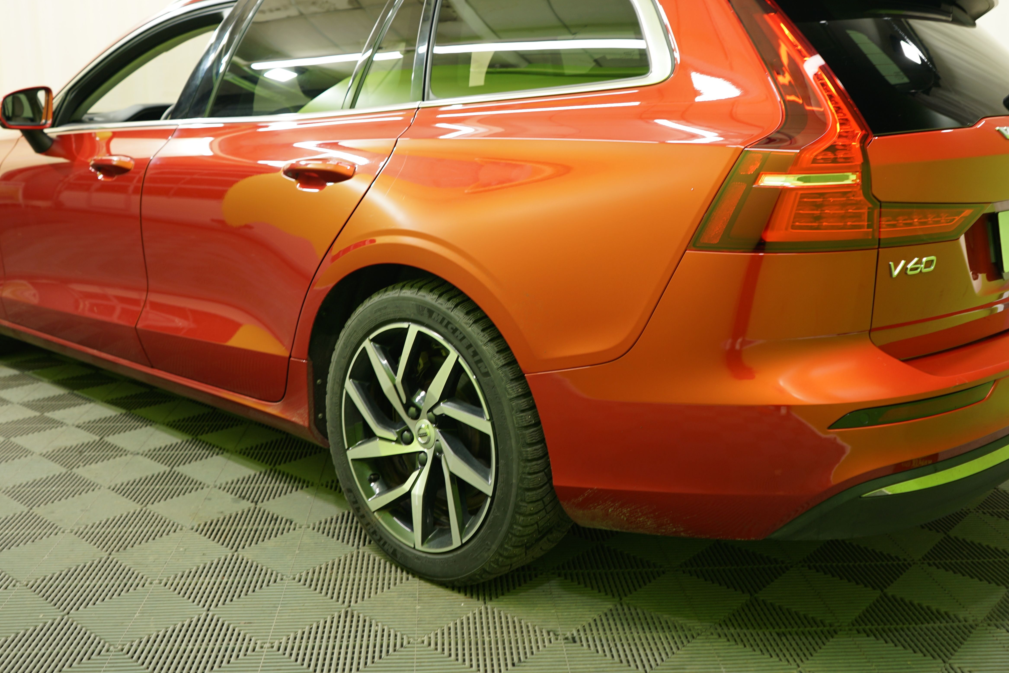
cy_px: 253
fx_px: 1009
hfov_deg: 53.1
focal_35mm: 36
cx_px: 517
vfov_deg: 36.7
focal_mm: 28
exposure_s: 1/10
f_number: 4
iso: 200
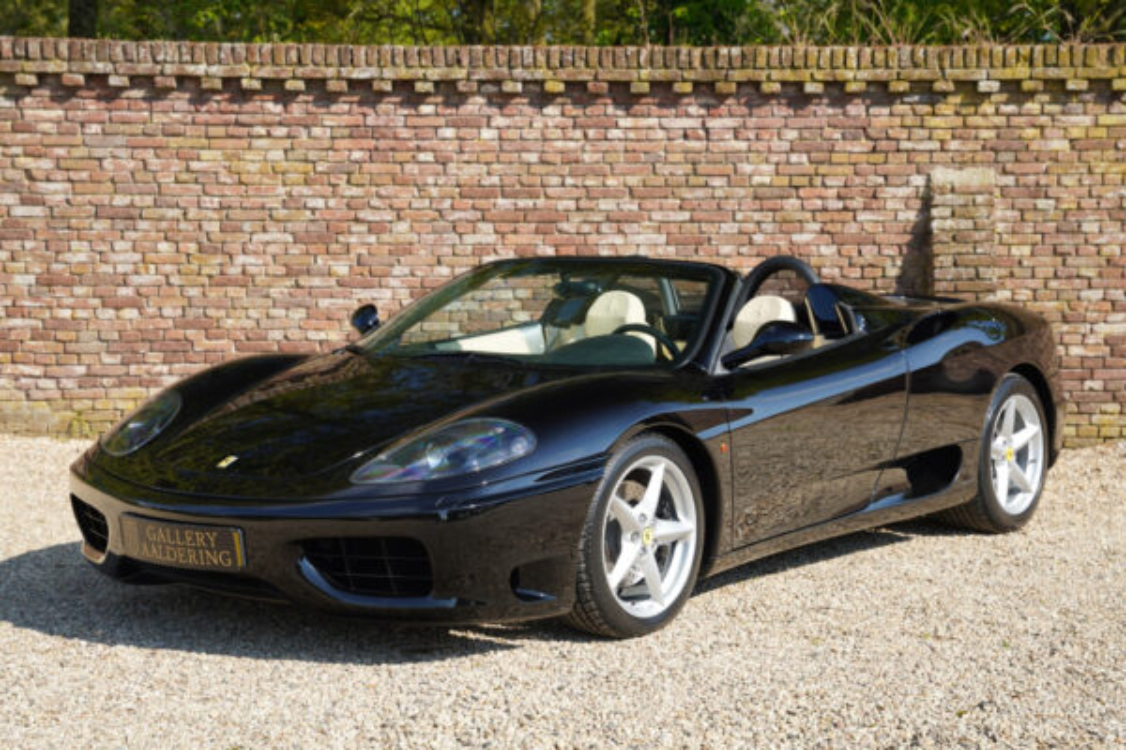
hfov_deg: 34.5
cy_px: 375
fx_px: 1811
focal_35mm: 58
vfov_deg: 23.4
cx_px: 563
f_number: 6.3
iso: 100
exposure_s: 1/100
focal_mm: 57.9
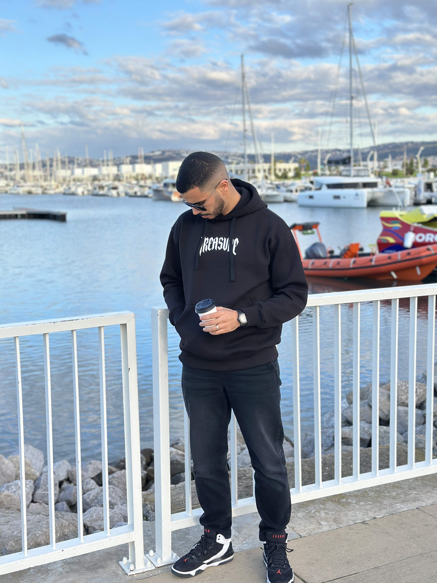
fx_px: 808
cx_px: 218
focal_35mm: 48
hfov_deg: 30.3
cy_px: 292
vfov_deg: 39.7
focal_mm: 6.86
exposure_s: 1/1992
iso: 80
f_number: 1.78
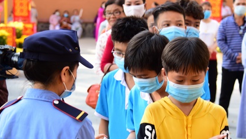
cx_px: 96
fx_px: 535
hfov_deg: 25.8
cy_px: 68
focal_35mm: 82
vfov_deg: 14.8
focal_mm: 50
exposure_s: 1/250
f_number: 4
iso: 320
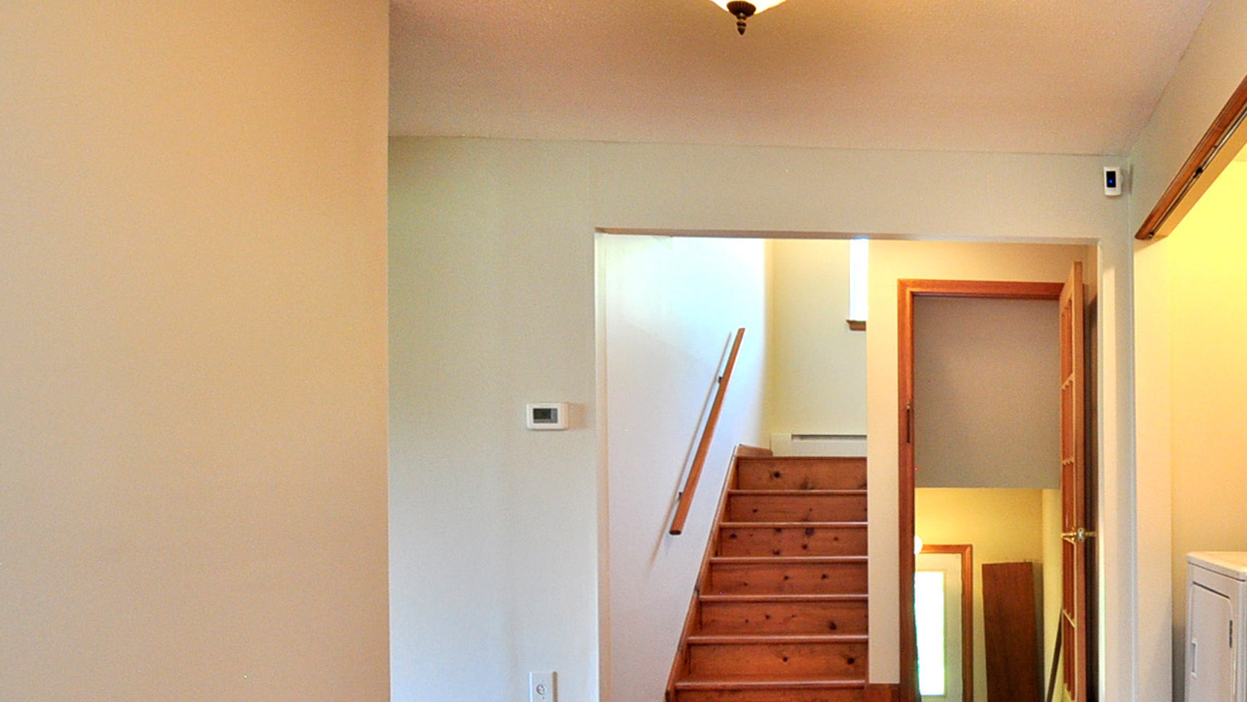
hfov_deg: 60.8
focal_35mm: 28
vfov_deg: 40.9
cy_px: 478
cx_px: 1043
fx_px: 926
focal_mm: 10
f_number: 5
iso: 500
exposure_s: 1/25
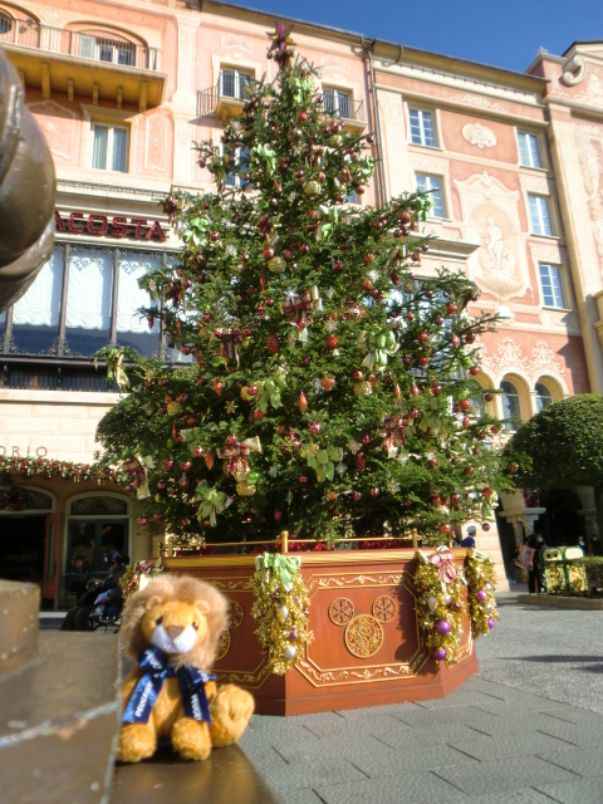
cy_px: 402
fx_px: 604
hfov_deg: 53.1
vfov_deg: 67.3
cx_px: 302
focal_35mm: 26
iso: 64
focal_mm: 4.65
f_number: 2.6
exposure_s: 1/800
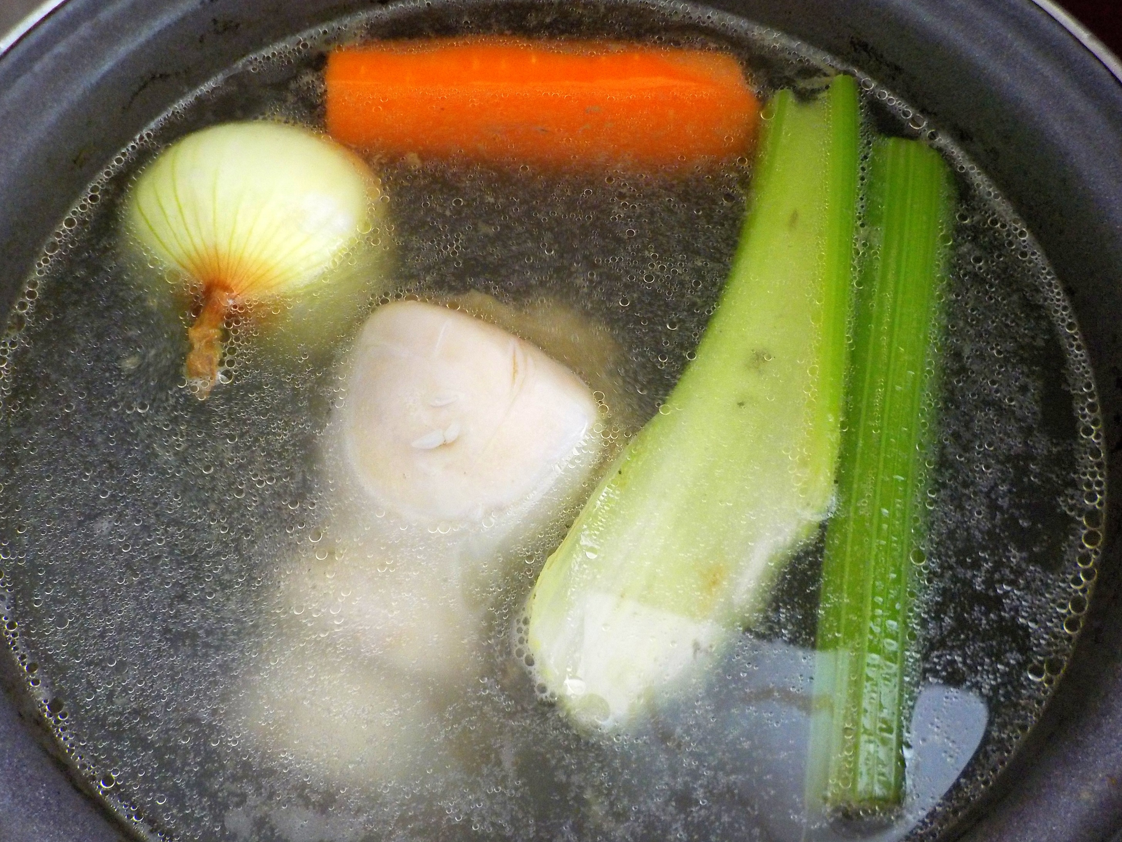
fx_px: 972
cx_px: 561
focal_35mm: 30
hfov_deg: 60.0
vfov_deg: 46.8
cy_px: 421
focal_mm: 4.1
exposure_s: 1/30
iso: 400
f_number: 3.3
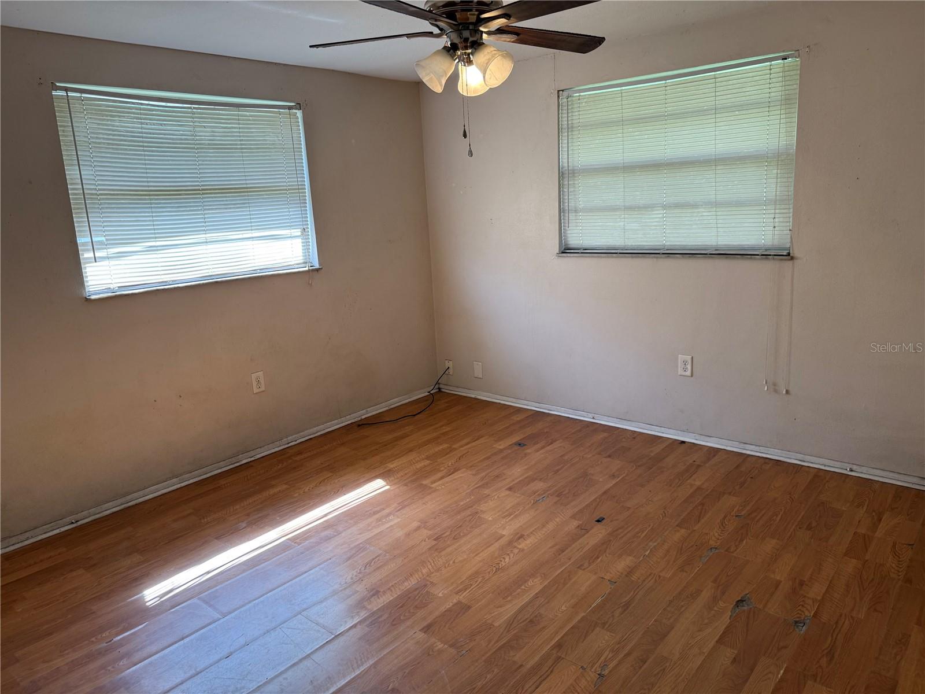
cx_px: 462
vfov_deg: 56.8
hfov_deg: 71.6
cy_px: 347
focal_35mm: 24
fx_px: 641
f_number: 1.78
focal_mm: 6.76
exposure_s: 1/120
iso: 125
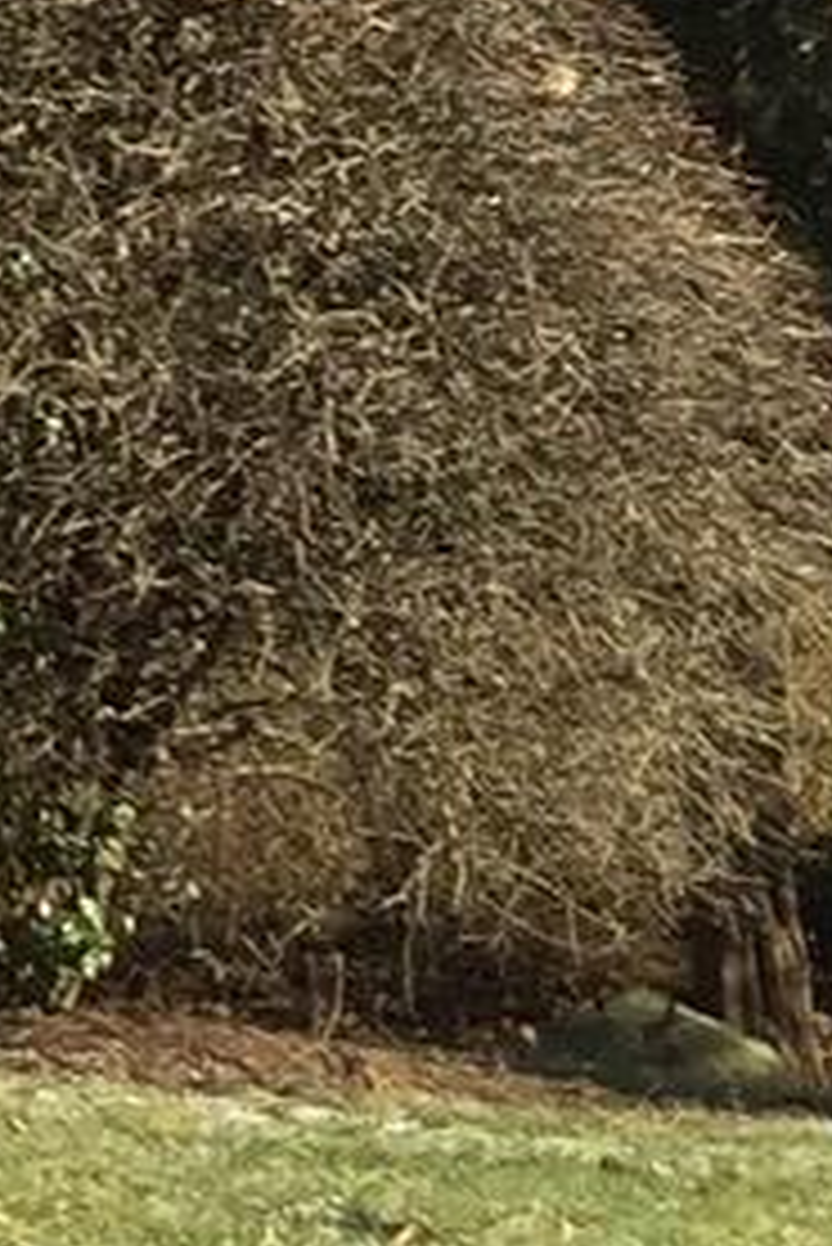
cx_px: -2631
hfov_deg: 5.3
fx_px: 7720
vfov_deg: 9.0
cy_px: -571
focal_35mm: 223
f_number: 2.2
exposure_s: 1/898
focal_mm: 4.15
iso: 32
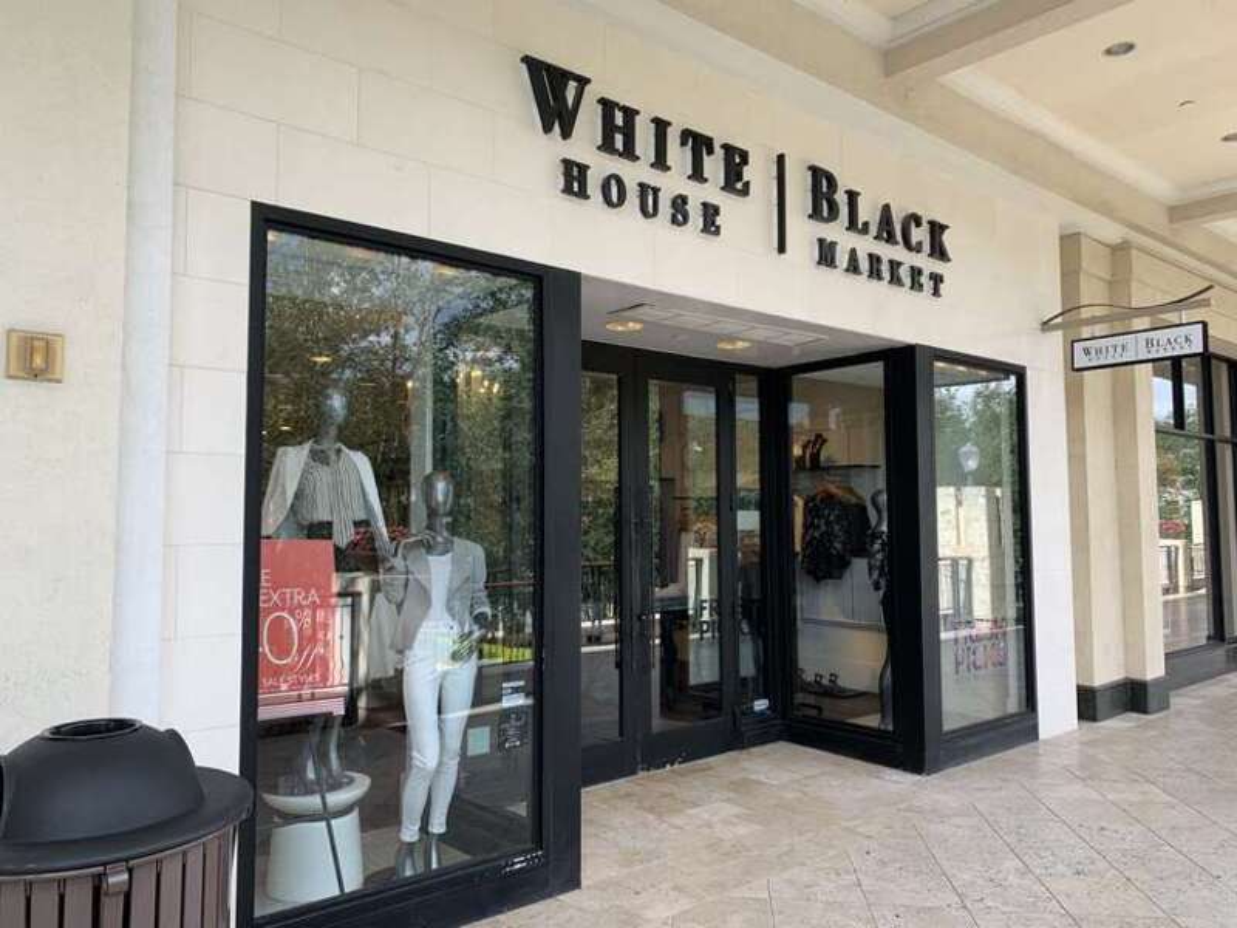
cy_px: 464
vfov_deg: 53.1
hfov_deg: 67.3
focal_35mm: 26
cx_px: 618
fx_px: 929
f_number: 1.8
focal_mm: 4.25
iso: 25
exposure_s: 1/331
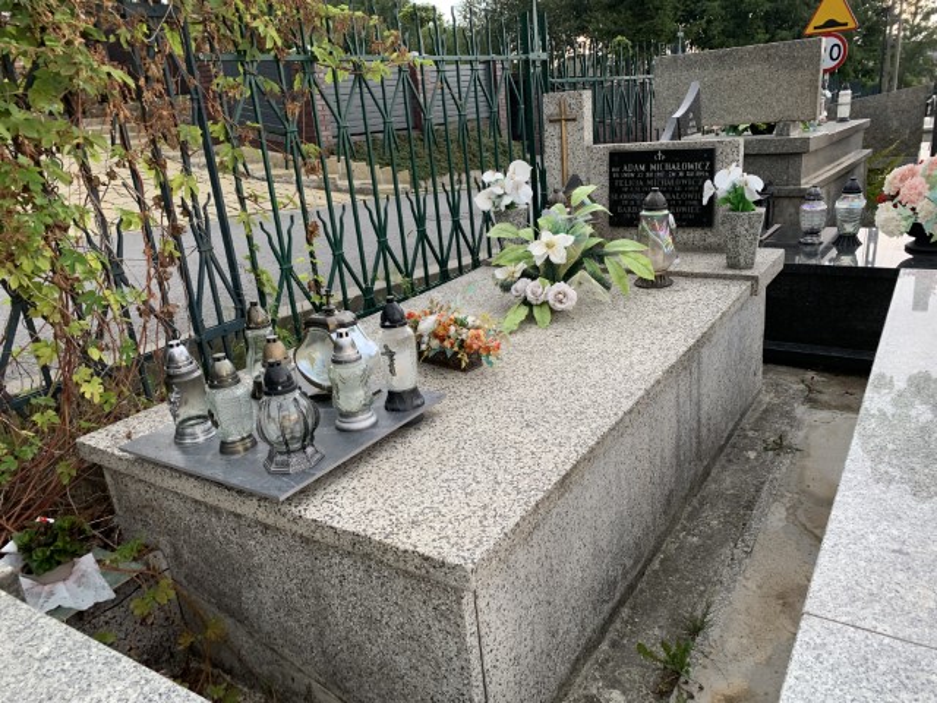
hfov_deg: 67.3
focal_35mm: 26
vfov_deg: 53.1
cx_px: 468
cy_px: 352
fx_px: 704
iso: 32
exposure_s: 1/122
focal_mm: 4.25
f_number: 1.8
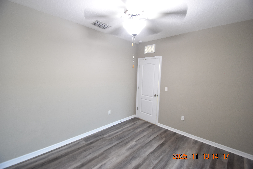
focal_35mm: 15
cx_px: 126
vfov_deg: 77.3
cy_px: 84
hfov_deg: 100.4
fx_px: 105
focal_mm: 10
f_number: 3.5
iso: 800
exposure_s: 1/10
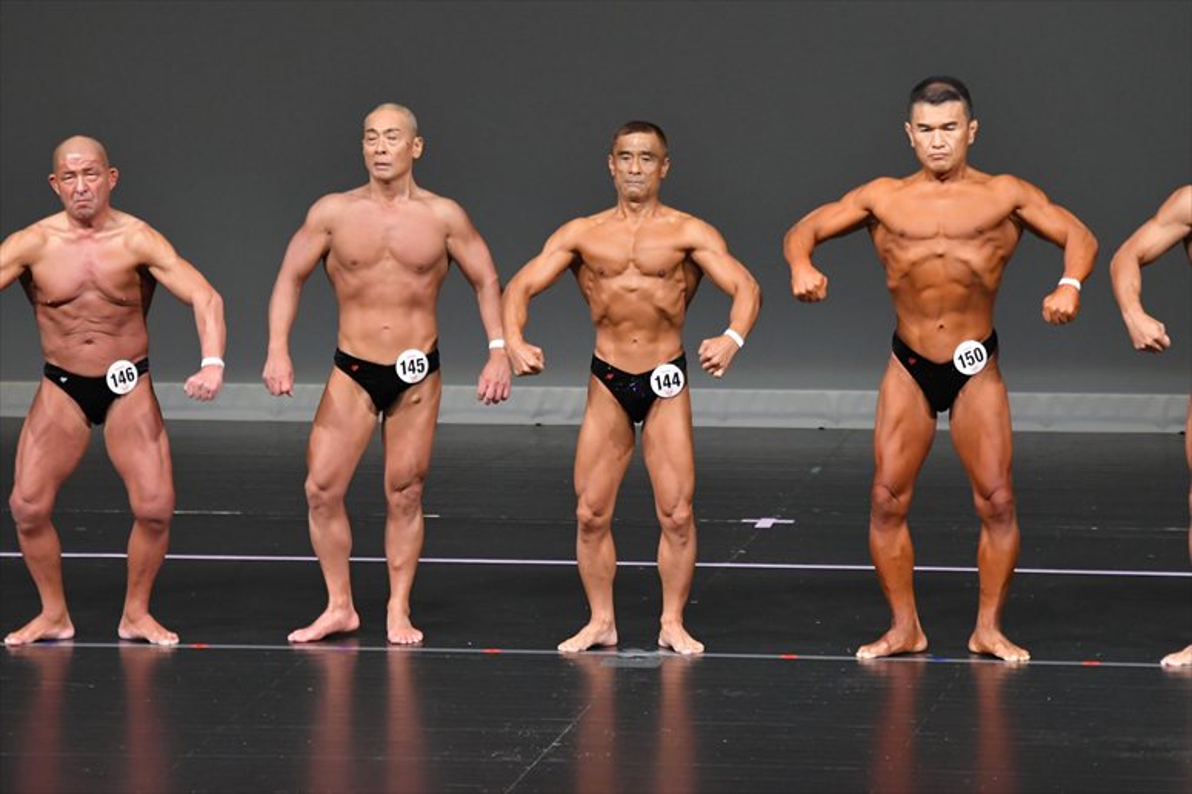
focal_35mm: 300
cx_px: 596
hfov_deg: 6.9
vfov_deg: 4.6
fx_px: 9929
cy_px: 397
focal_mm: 200
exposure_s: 1/400
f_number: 5.6
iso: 4000
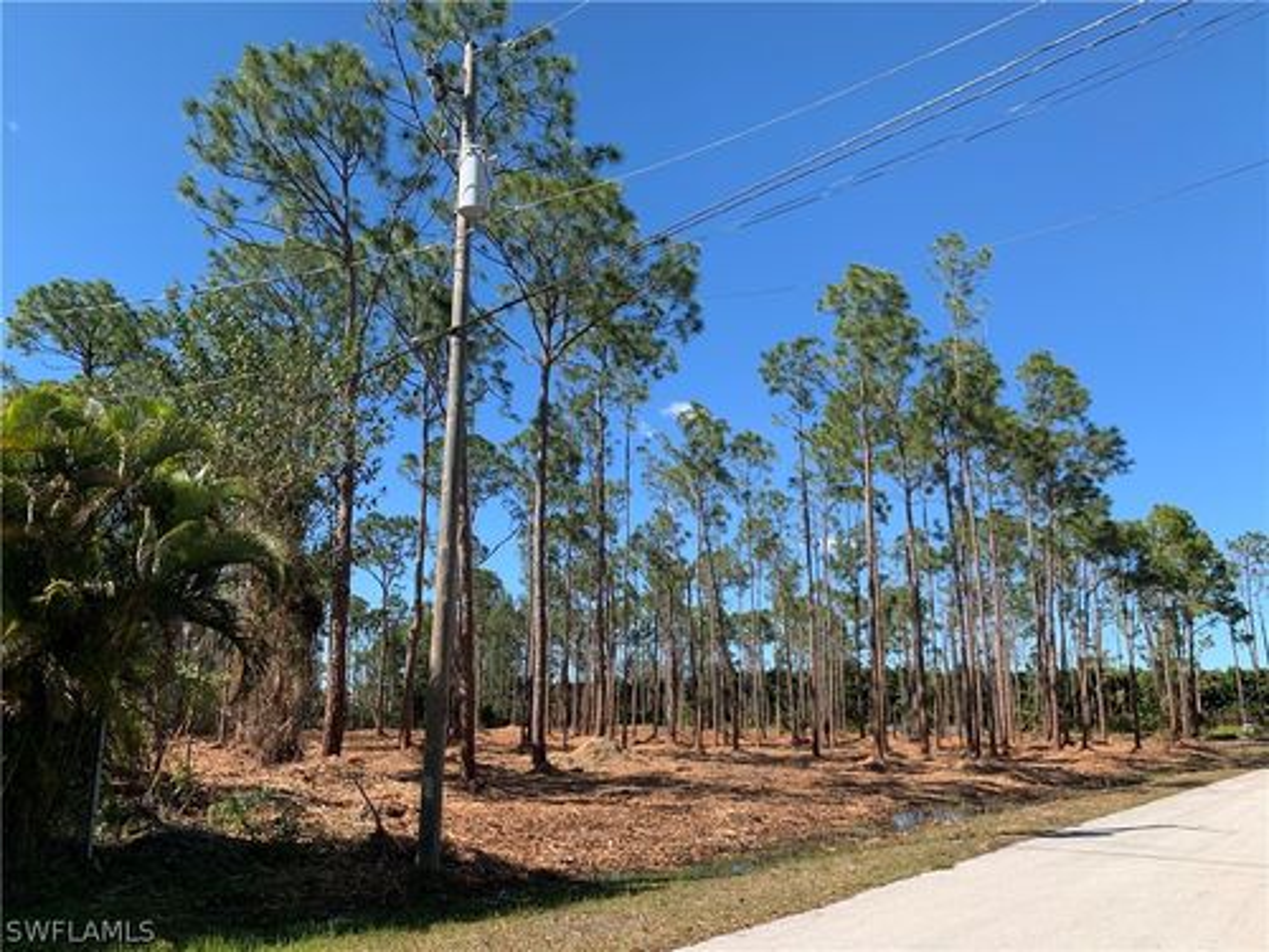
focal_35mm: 26
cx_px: 634
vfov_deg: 53.1
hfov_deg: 67.3
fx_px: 953
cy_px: 476
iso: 25
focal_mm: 4.25
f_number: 1.8
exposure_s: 1/1387
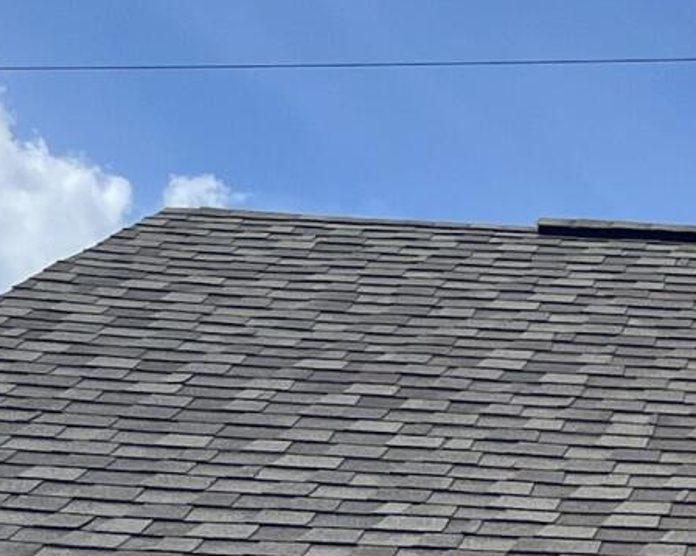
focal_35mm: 170
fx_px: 3500
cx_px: 1167
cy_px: 1009
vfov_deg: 8.7
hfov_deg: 10.8
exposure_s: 1/4310
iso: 50
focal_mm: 5.1
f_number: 1.6
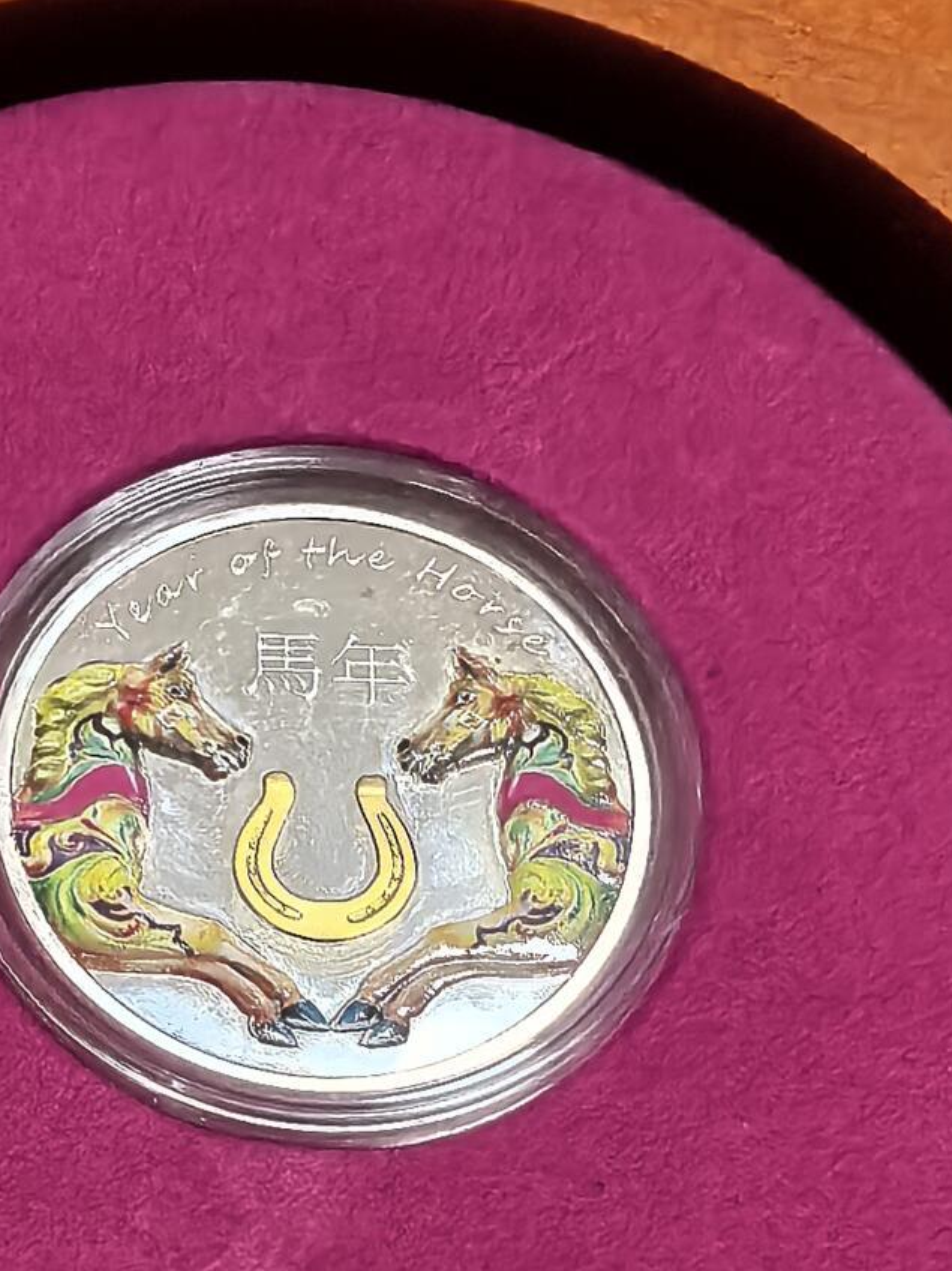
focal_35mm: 51
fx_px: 1871
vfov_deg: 36.5
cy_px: 965
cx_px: 304
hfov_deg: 28.3
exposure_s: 1/25
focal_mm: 1.68
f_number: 2.2
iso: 500
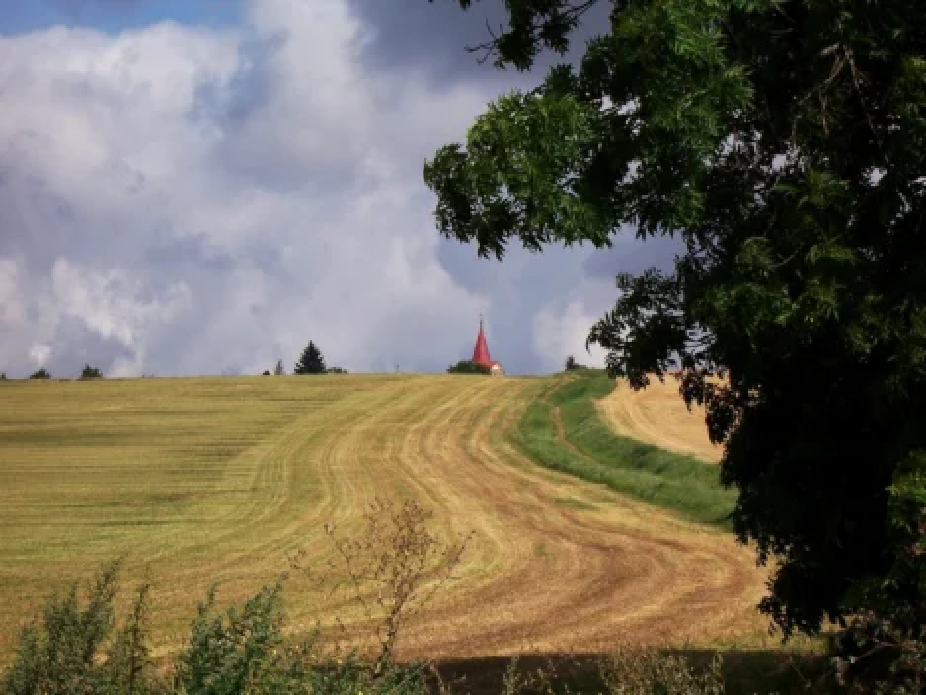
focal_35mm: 132
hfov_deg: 14.9
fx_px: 3532
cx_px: 463
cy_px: 348
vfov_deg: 11.2
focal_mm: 22
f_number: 8
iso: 80
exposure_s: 1/750
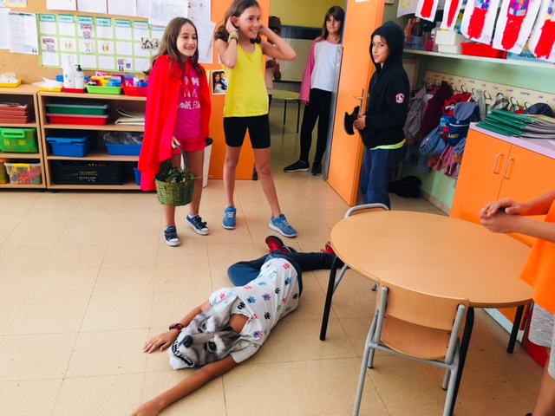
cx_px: 278
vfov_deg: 48.2
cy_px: 208
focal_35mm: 29
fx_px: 465
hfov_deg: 61.7
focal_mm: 4.15
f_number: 2.2
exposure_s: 1/33
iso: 125
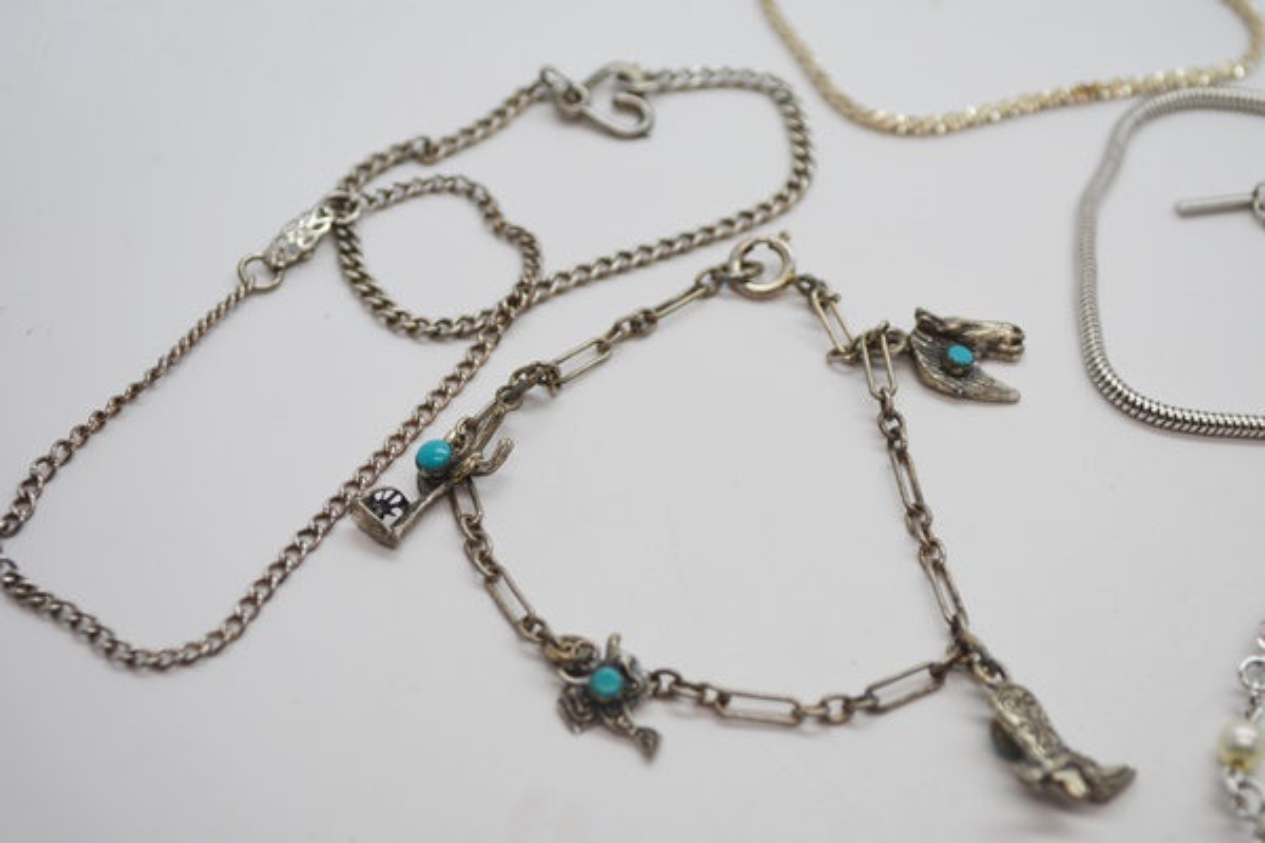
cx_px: 632
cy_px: 422
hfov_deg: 29.9
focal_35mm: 68
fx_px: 2372
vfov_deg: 20.2
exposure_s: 1/160
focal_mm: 45
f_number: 6.3
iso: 200
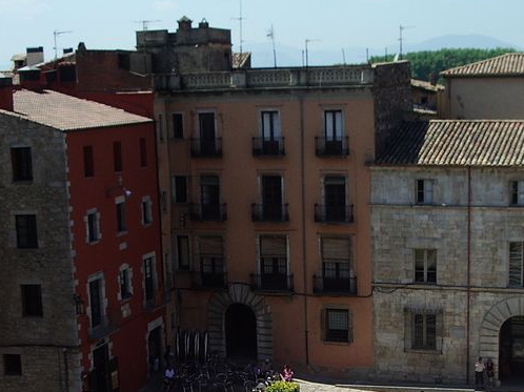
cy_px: 372
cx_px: 306
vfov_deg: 19.9
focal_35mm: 72
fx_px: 1089
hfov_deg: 27.0
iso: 50
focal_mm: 5.8
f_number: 4.3
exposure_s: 1/500
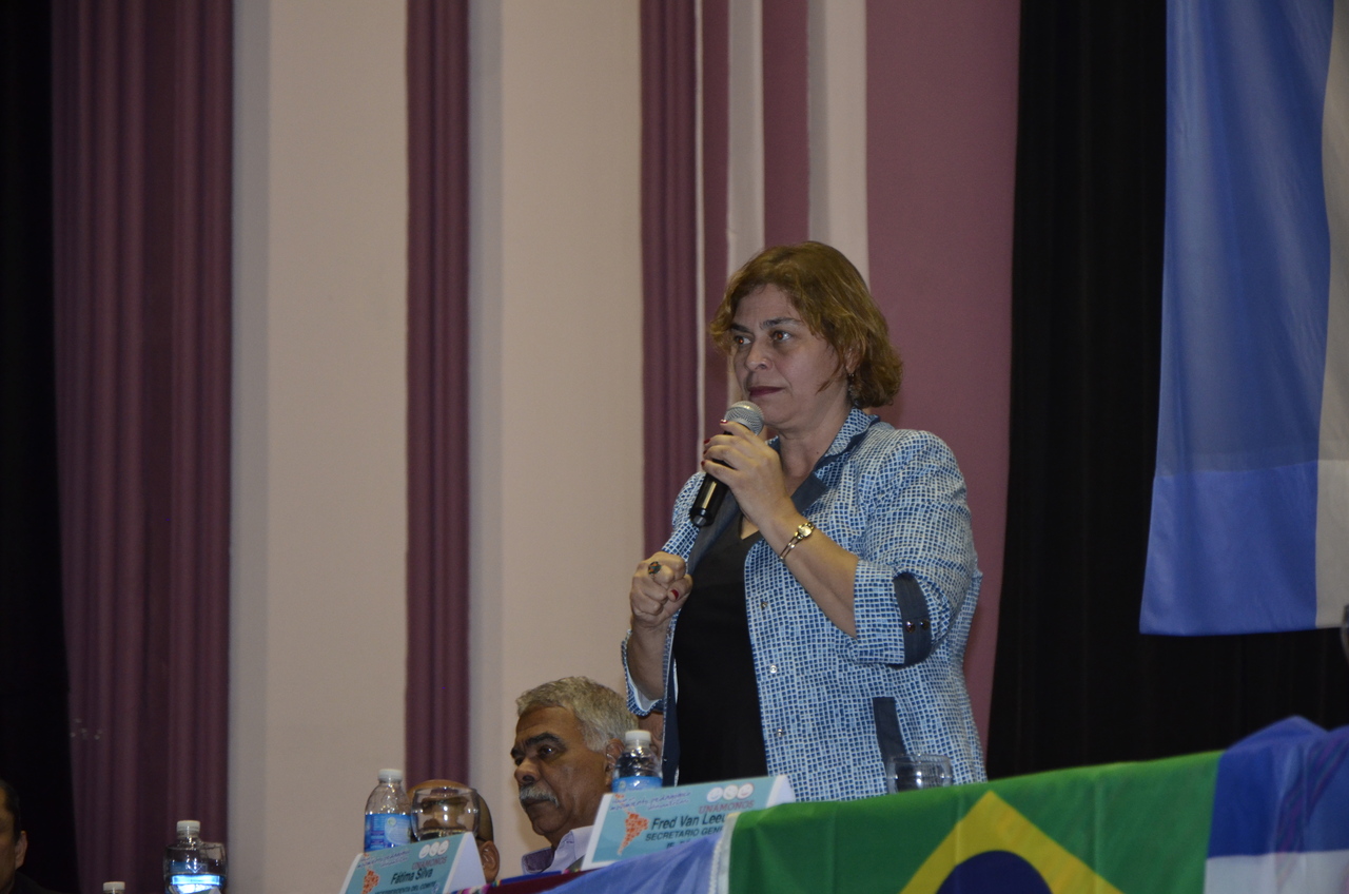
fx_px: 5890
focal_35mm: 158
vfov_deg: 8.7
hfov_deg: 13.1
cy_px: 447
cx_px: 674
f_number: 5.6
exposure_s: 1/100
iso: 1250
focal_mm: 105
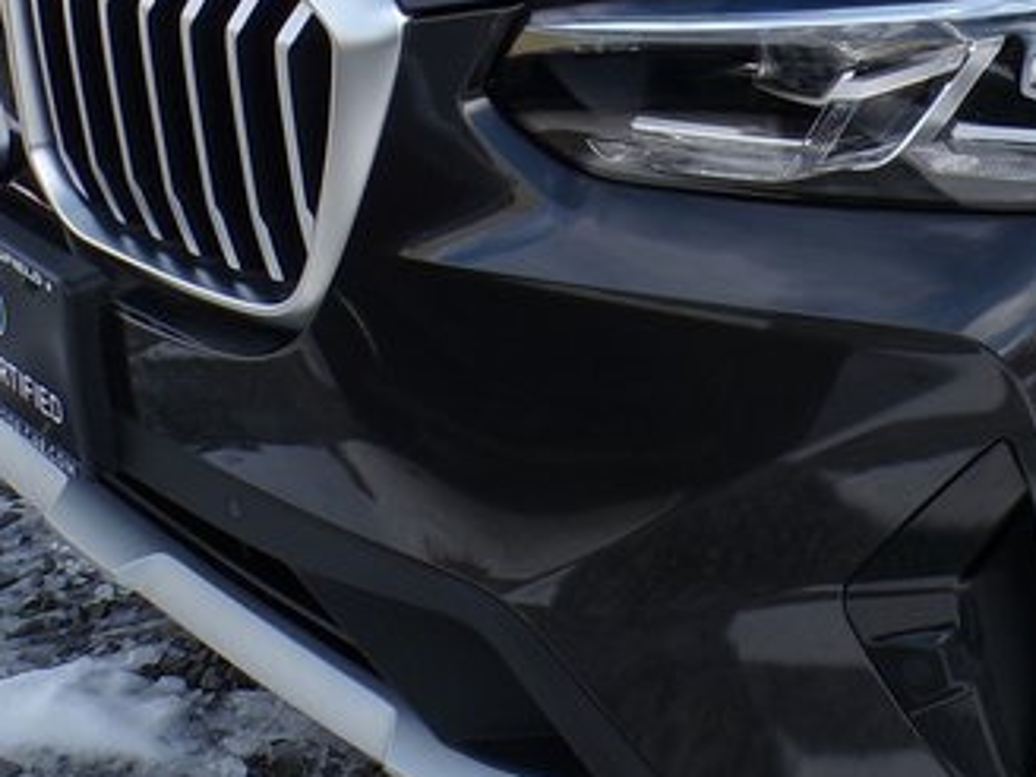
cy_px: 79
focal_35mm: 75
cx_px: 1131
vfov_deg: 19.3
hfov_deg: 24.3
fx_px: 2245
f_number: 4.4
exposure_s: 1/210
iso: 100
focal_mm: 4.3
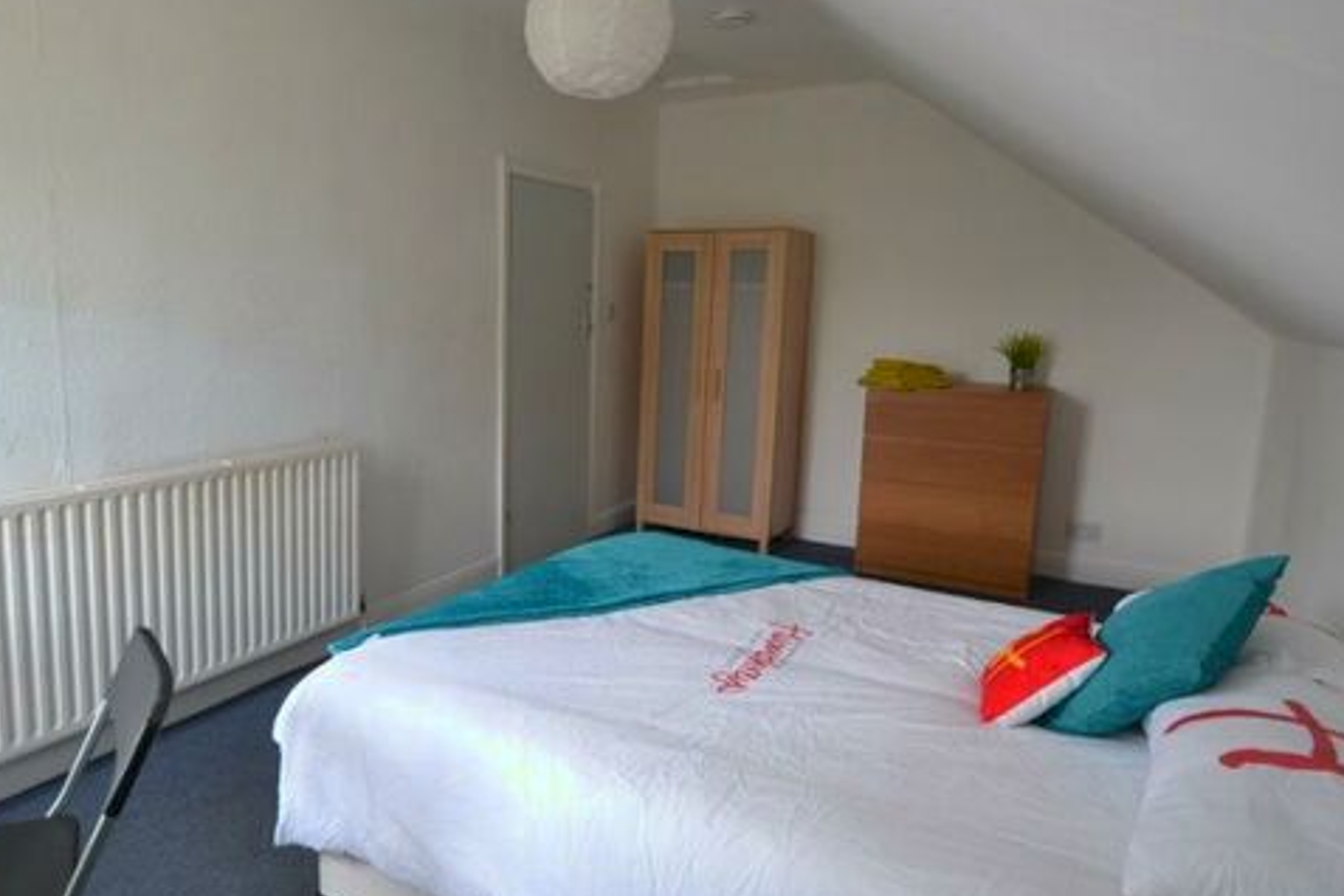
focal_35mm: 22
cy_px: 441
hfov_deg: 78.2
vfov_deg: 57.2
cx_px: 586
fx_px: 821
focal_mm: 10
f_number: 4
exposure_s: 1/60
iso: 400
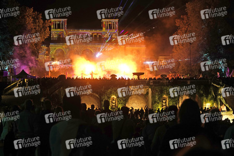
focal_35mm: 85
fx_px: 552
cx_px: 117
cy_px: 78
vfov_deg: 16.0
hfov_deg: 23.9
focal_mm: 85
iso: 1600
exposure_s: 1/13
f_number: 5
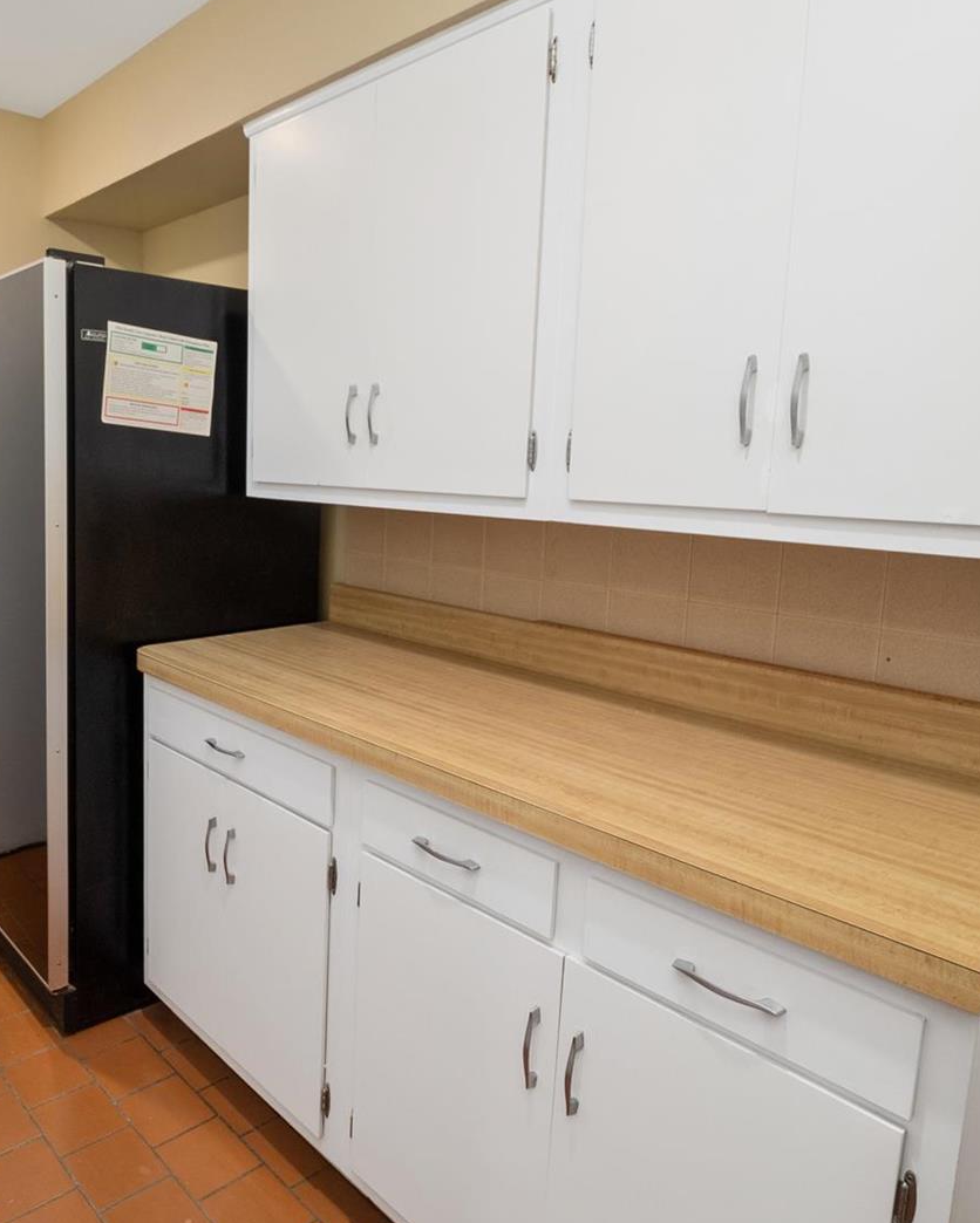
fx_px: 833
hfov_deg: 57.8
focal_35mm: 23
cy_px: 606
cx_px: 246
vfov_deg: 72.6
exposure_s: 1/3
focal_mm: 8
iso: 400
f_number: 7.1
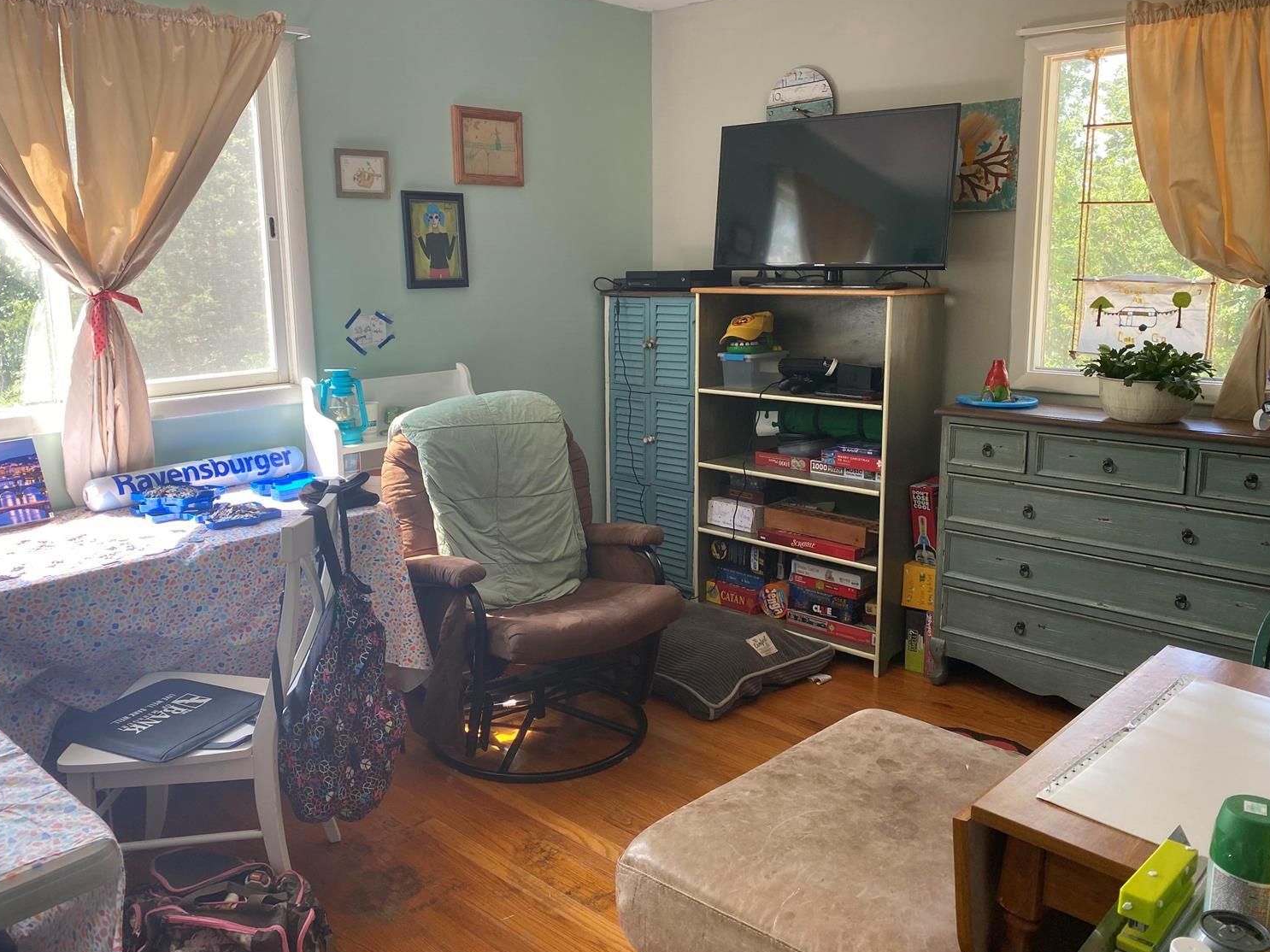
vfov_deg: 49.7
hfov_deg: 63.4
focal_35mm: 28
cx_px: 620
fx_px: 1027
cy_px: 452
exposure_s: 1/122
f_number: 1.8
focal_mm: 4.25
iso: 50
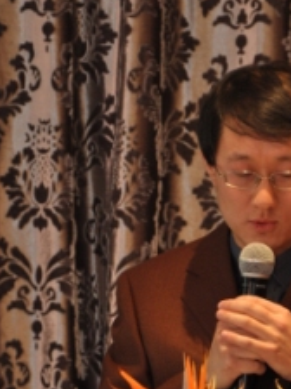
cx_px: 211
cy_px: 309
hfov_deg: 4.5
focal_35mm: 334
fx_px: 3744
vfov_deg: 5.9
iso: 640
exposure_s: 1/30
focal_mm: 116
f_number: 5.6
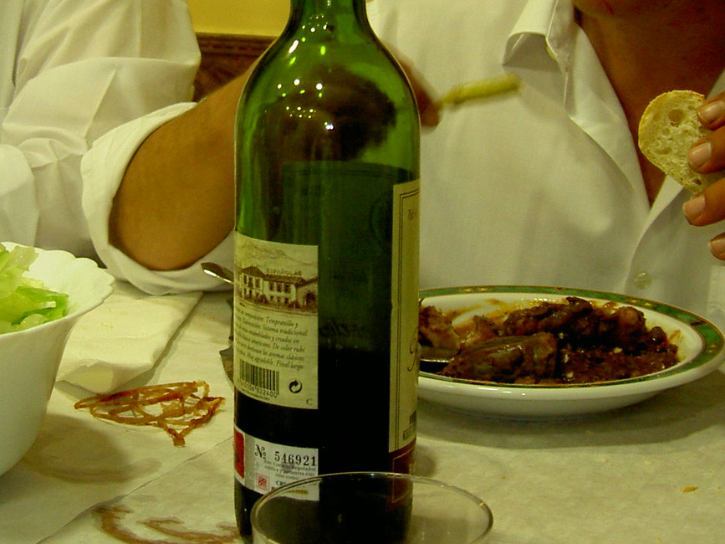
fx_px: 1508
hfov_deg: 26.8
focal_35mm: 72
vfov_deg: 20.1
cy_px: 85
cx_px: 213
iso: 100
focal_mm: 8
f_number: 2.8
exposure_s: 1/59.5
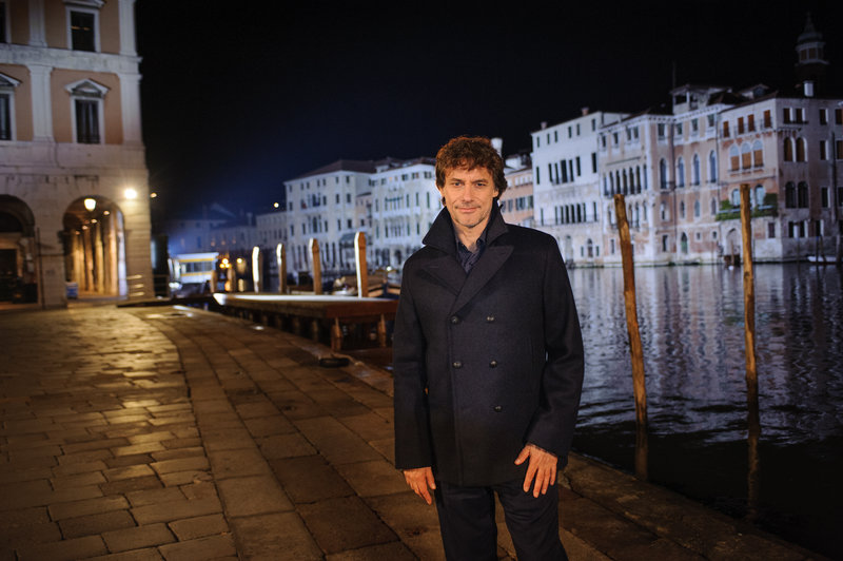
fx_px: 749
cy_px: 280
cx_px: 422
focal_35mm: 32
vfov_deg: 41.0
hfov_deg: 58.8
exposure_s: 1/60
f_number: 2.8
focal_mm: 32
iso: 1250
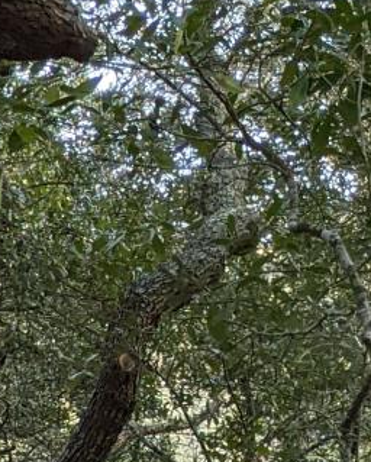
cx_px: -581
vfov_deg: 10.6
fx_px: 2260
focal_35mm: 165
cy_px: 946
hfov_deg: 8.4
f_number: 1.73
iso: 48
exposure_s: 1/356
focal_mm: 4.38
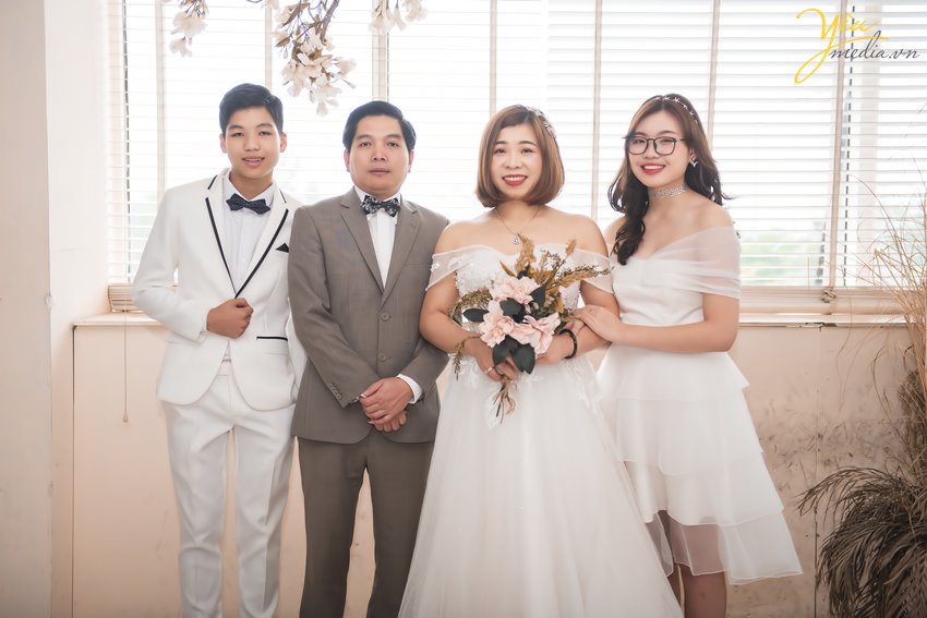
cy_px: 309
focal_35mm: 48
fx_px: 1236
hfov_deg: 41.1
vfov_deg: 28.1
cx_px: 464
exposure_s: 1/200
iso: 320
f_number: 2.8
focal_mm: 48
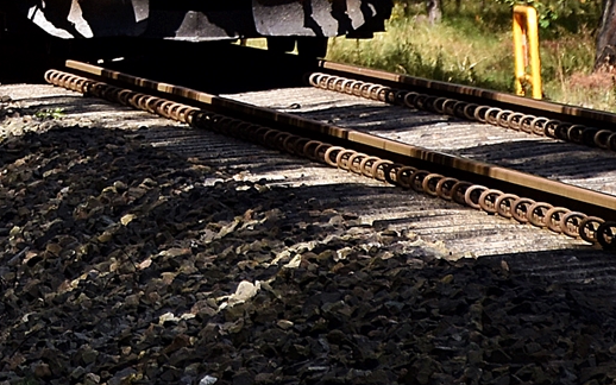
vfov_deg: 1.9
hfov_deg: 3.0
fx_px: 11888
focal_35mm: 708
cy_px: -389
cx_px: -237
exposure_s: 1/320
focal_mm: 100
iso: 100
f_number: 5.6
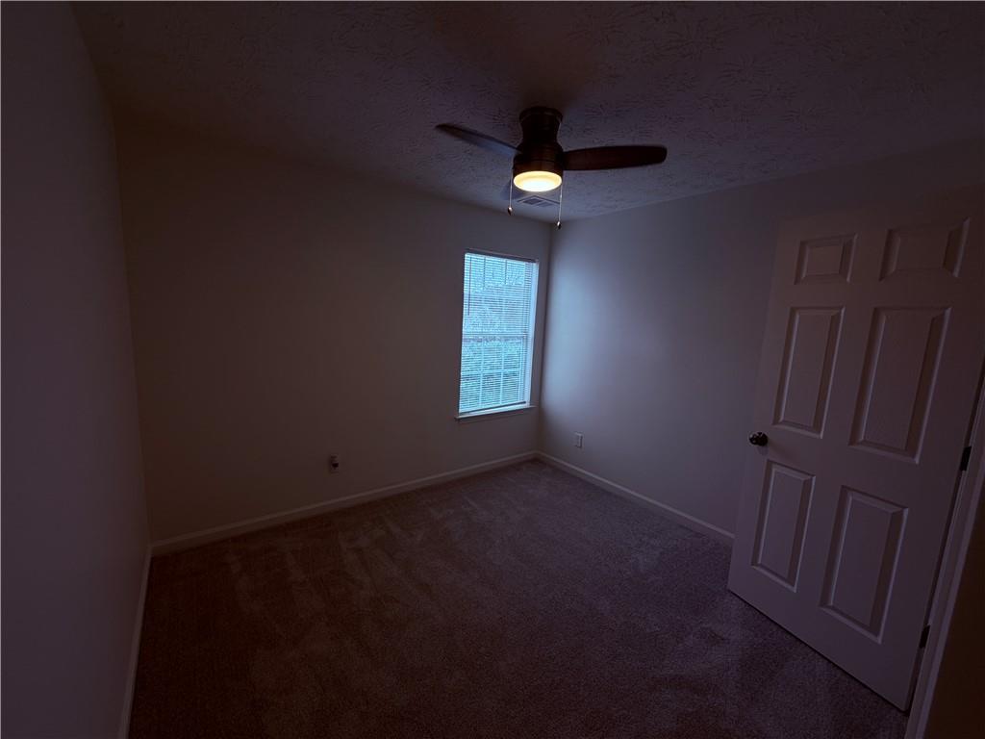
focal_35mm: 14
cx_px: 492
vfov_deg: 85.7
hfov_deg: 102.1
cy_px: 370
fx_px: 398
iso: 64
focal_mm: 2.22
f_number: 2.2
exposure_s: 1/120
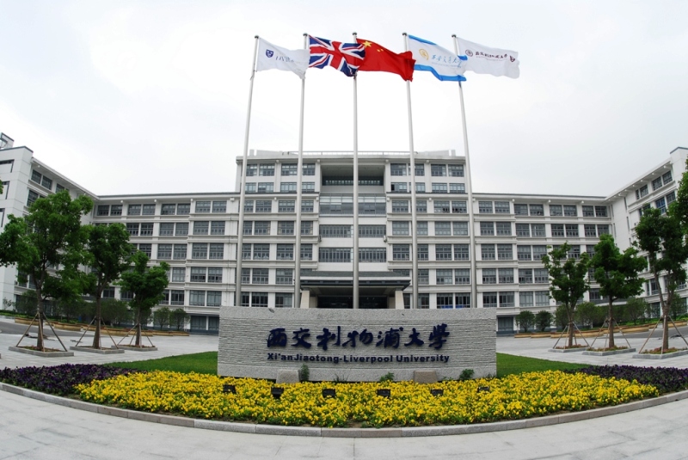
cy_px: 230
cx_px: 344
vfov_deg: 53.2
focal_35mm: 24
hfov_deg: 73.7
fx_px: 459
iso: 100
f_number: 5.6
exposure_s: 1/125
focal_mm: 16
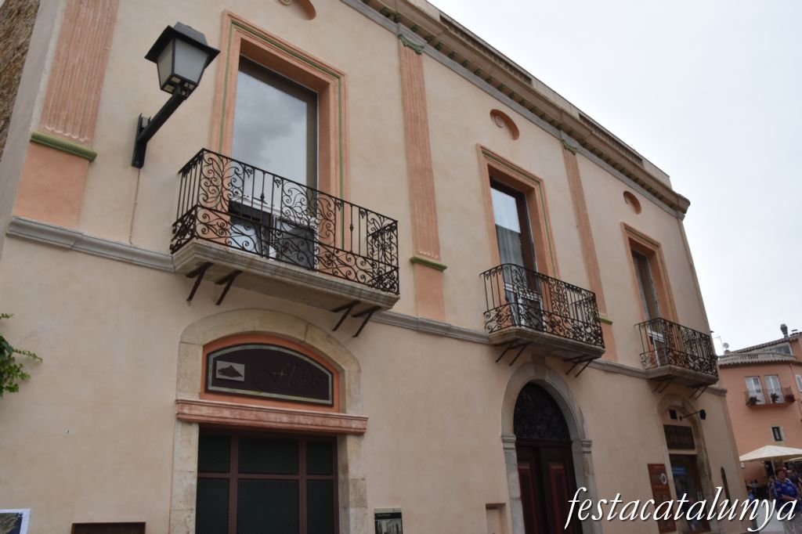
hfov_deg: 67.4
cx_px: 401
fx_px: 601
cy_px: 267
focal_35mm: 27
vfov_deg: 47.9
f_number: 18
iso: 500
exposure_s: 1/250
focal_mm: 18
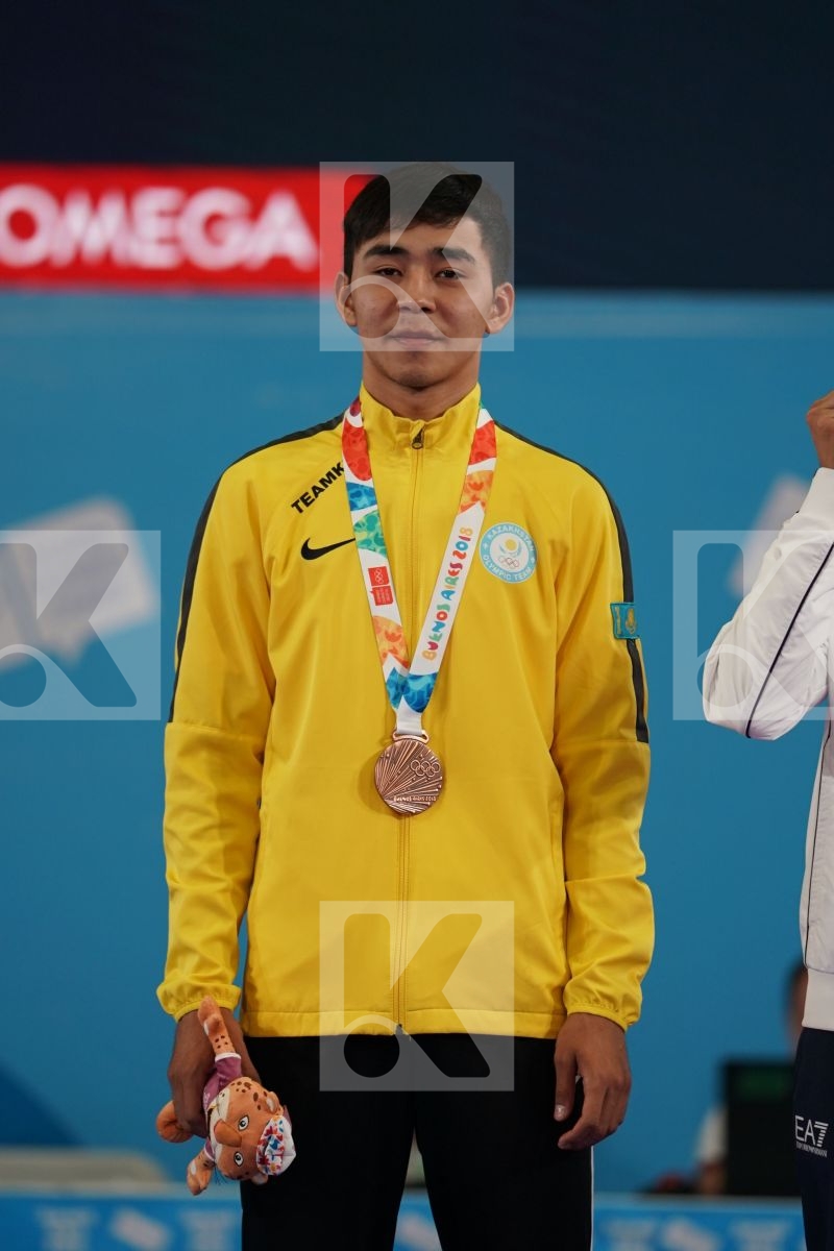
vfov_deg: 6.9
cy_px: 626
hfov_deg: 4.6
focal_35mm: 300
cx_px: 417
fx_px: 10424
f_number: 2.8
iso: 500
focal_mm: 200
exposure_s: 1/500
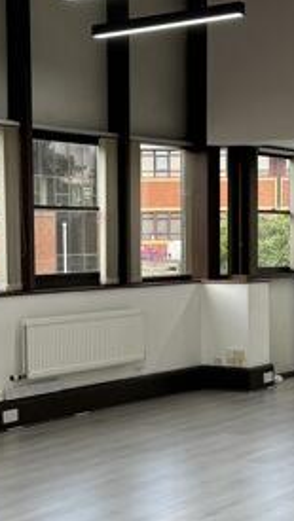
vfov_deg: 27.8
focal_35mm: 76
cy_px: 307
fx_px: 1052
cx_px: 125
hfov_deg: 15.9
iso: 64
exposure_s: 1/271
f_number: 1.78
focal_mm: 6.76
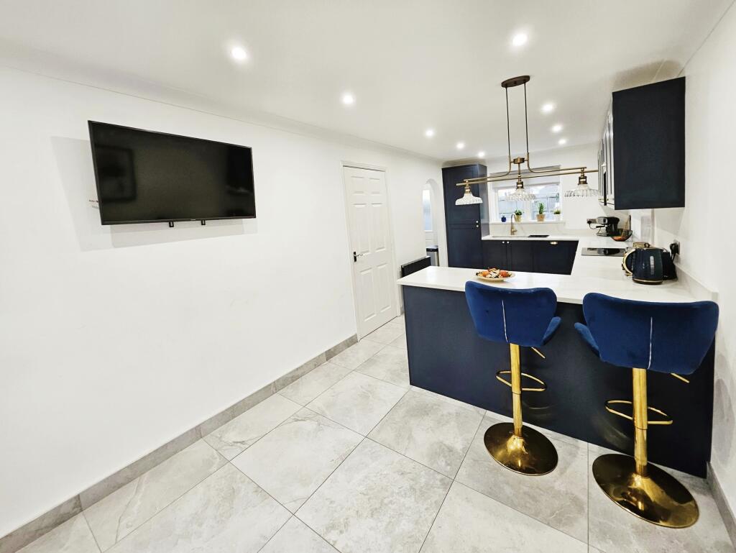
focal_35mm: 13
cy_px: 276
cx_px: 368
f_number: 2.2
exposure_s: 1/50
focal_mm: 1.7
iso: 125
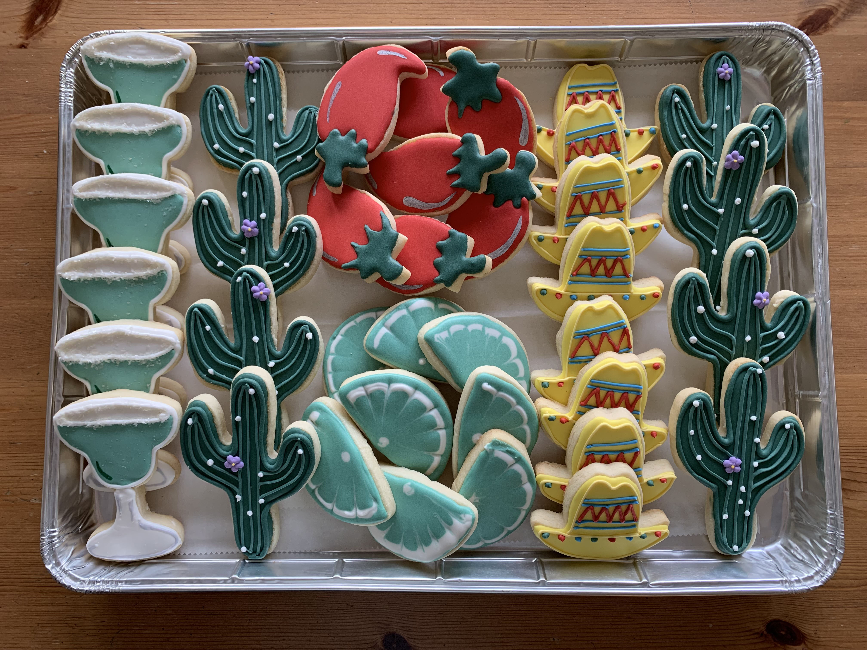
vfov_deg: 53.1
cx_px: 434
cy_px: 325
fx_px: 651
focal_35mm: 26
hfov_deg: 67.3
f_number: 1.8
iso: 80
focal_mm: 4.25
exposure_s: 1/121
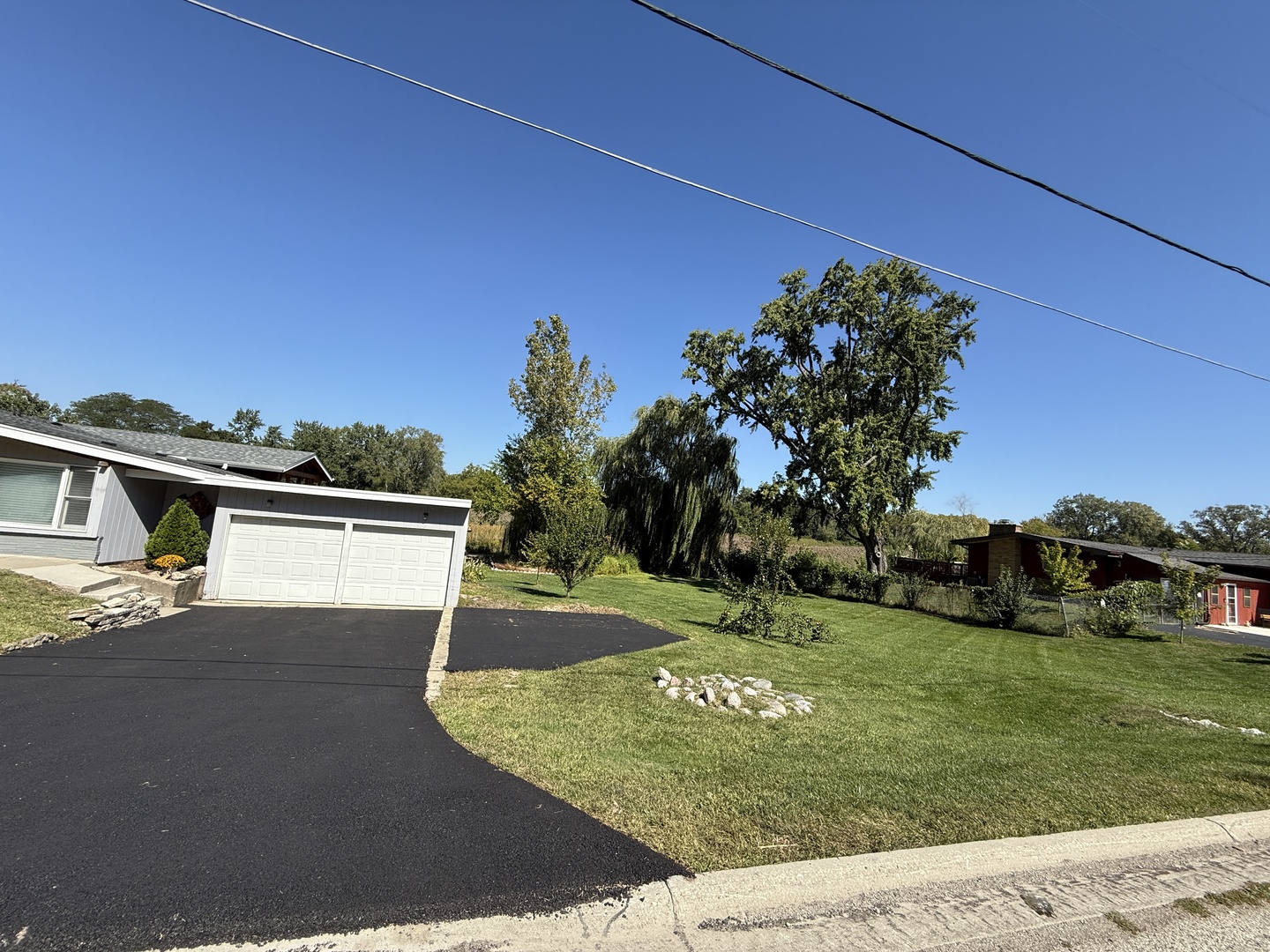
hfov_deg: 102.1
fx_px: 514
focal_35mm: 14
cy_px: 476
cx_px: 635
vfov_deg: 85.7
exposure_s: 1/1698
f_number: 2.2
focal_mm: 2.22
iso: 64
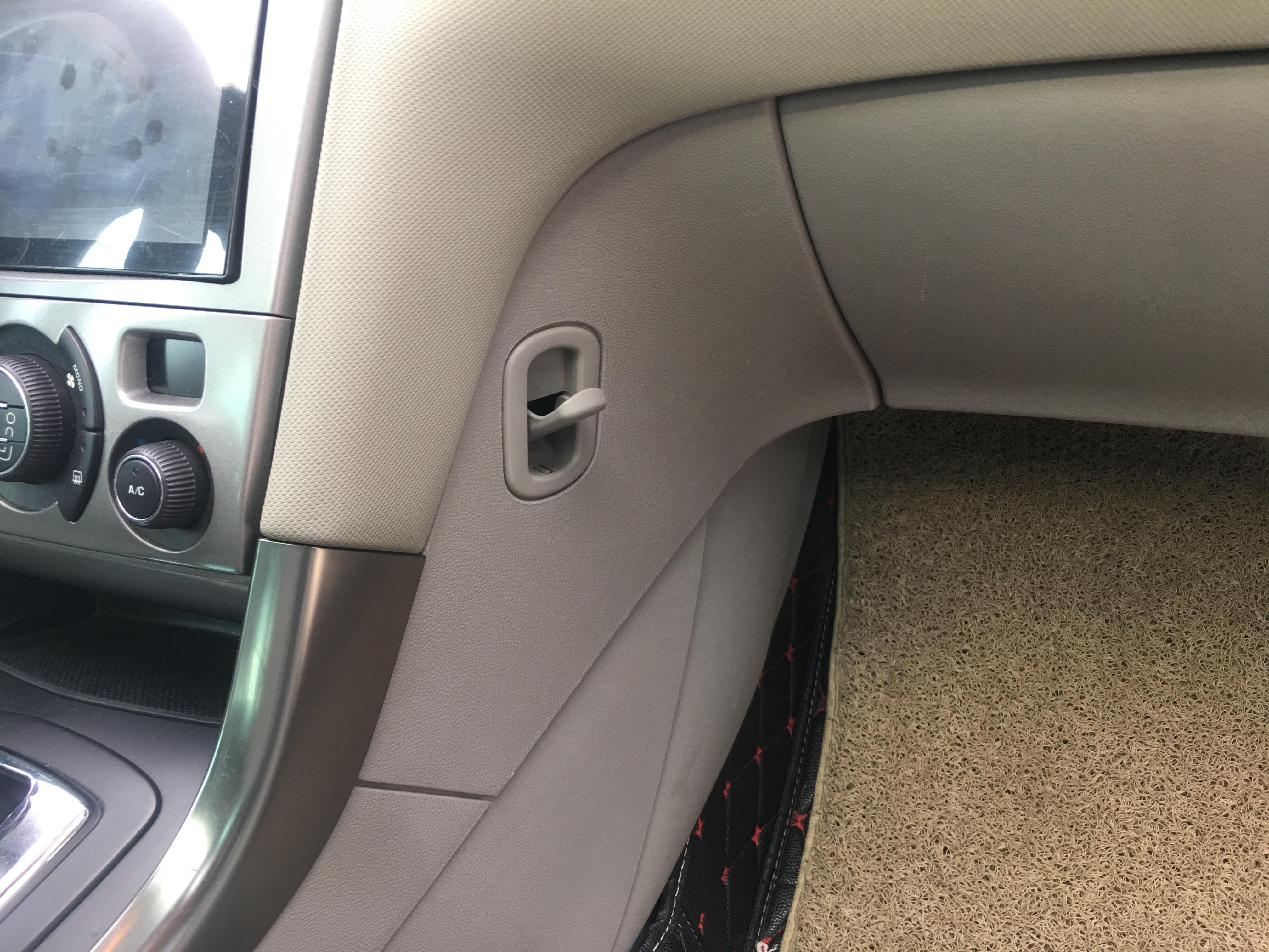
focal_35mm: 29
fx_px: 1063
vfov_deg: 48.2
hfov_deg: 61.7
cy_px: 476
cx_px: 634
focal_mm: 4.15
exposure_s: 1/33
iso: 25
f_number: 2.2
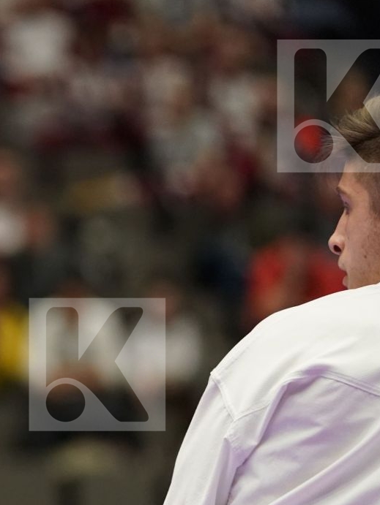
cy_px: 365
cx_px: -151
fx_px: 6551
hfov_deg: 3.3
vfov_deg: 4.4
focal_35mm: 448
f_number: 2.8
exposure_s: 1/1000
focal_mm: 179
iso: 3200
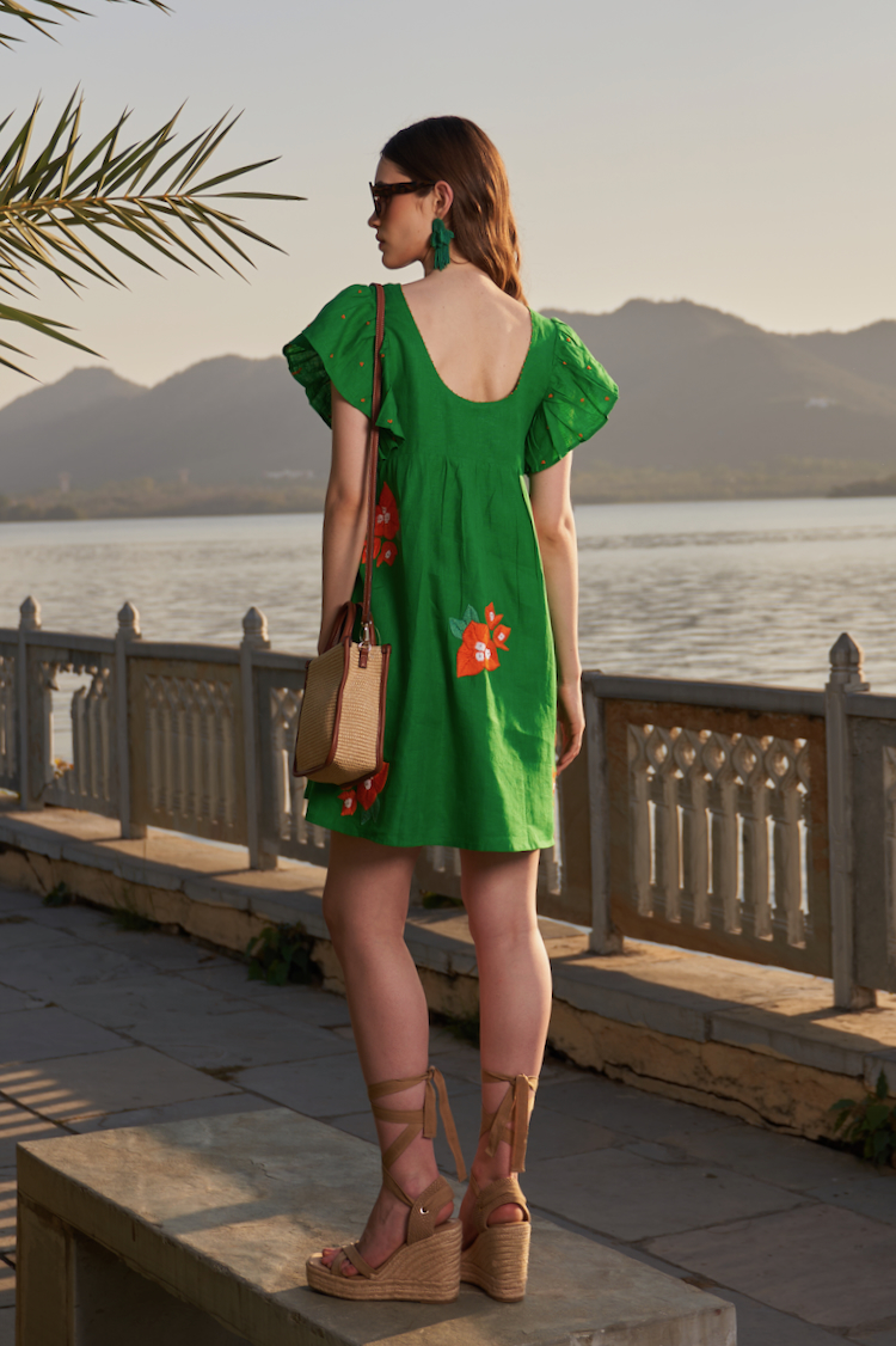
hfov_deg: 29.2
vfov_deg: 42.8
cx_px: 448
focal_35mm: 46
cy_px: 673
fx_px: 1718
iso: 50
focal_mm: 31
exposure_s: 1/800
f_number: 3.2
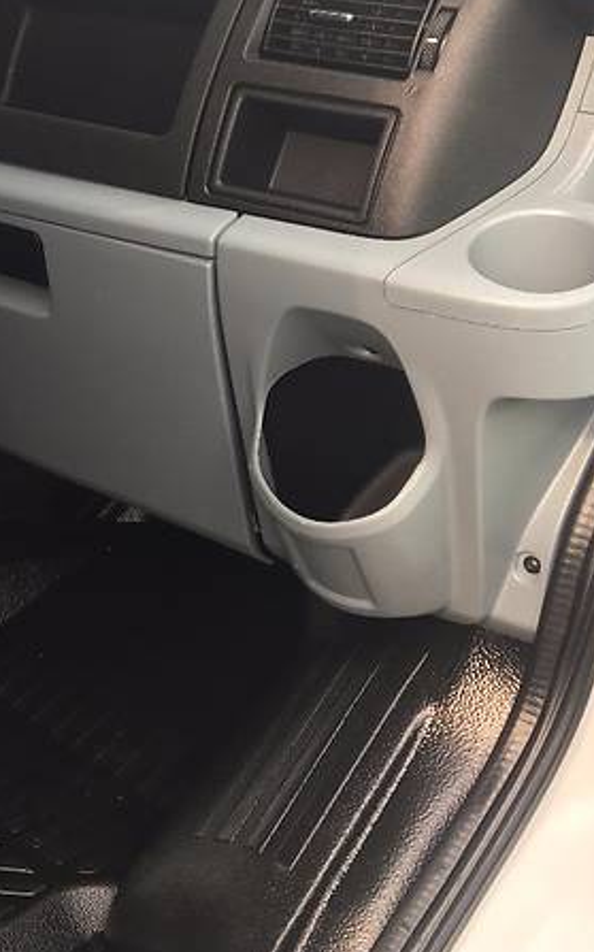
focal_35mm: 55
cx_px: -247
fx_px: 1426
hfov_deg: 20.7
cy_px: 379
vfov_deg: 36.8
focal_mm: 4.2
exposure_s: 1/100
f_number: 2.2
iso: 25
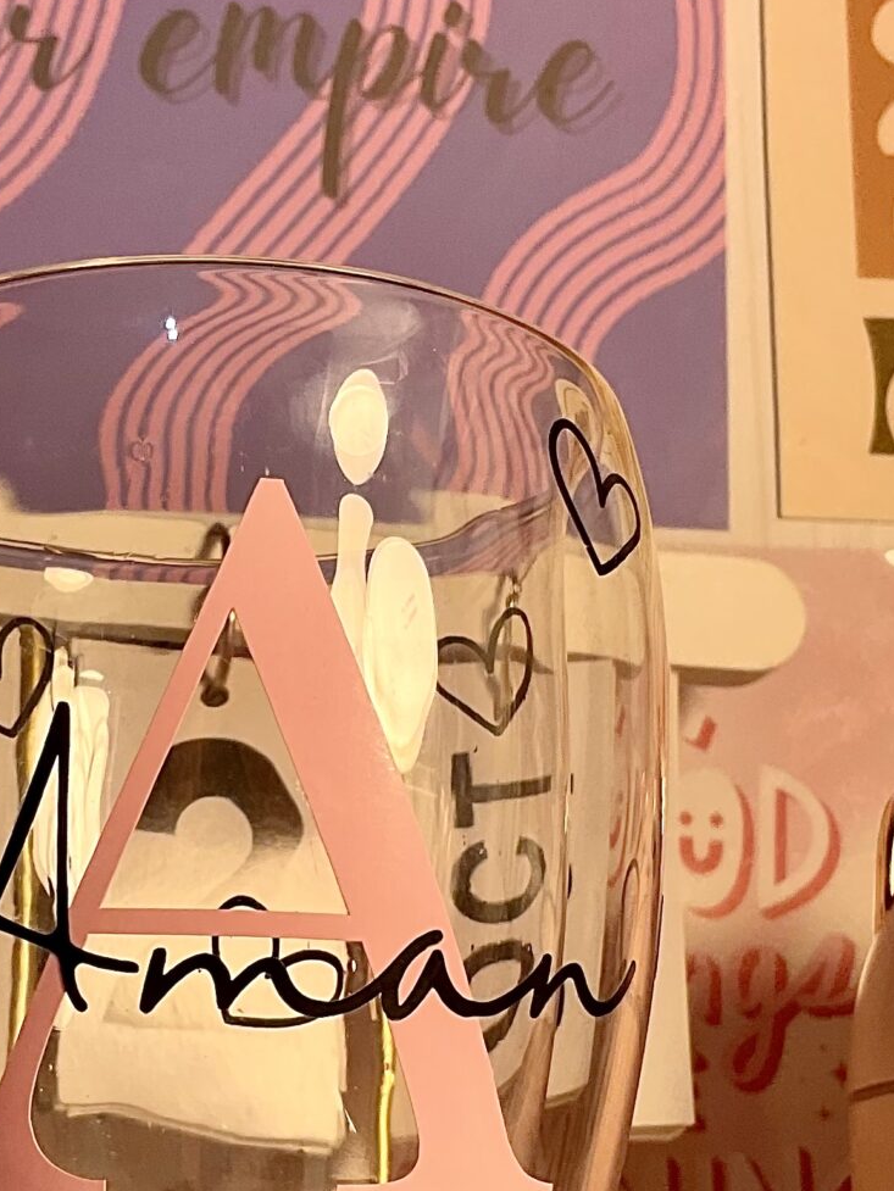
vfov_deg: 25.4
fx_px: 2616
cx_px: 196
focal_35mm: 76
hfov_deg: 19.2
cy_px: 841
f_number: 1.8
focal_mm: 3
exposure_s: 1/342
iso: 25
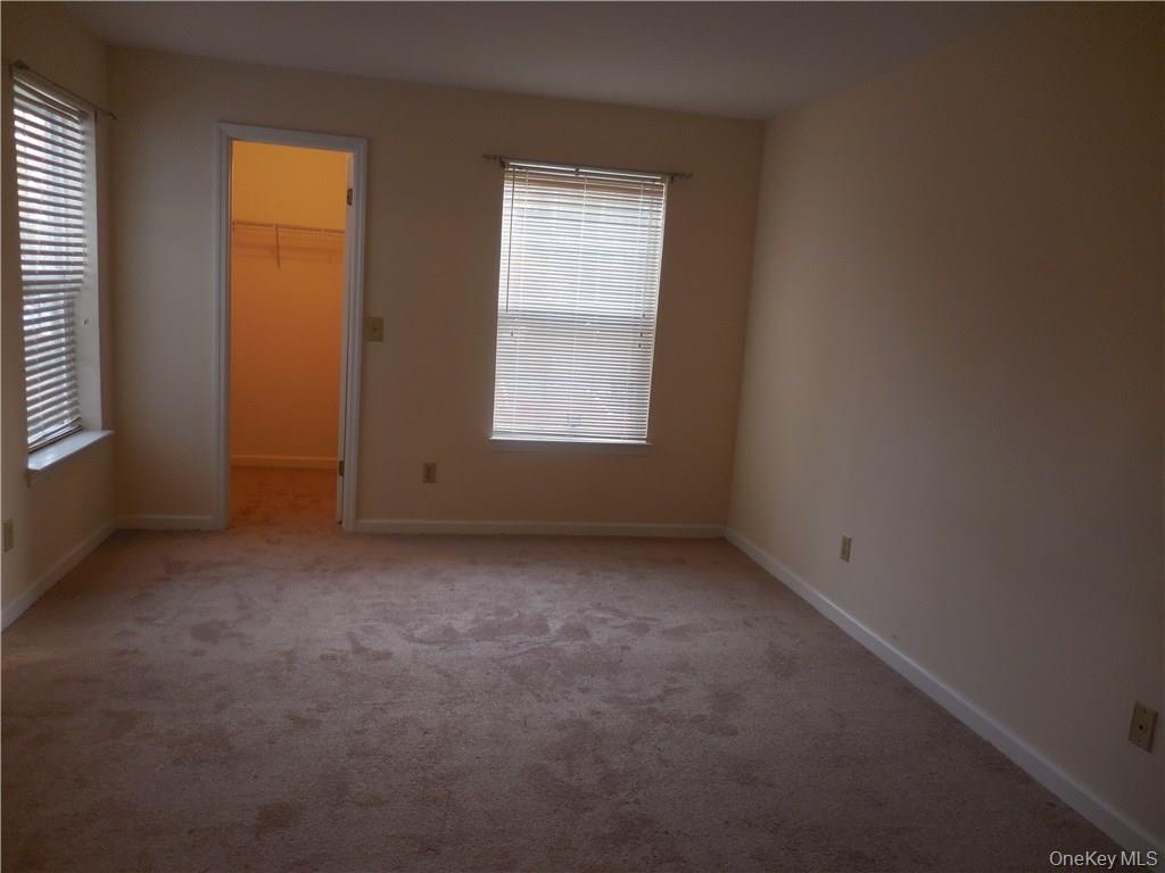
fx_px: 841
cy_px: 436
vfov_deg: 54.9
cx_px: 582
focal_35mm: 25
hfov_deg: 69.4
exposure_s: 1/30
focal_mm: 4.5
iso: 140
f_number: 3.3
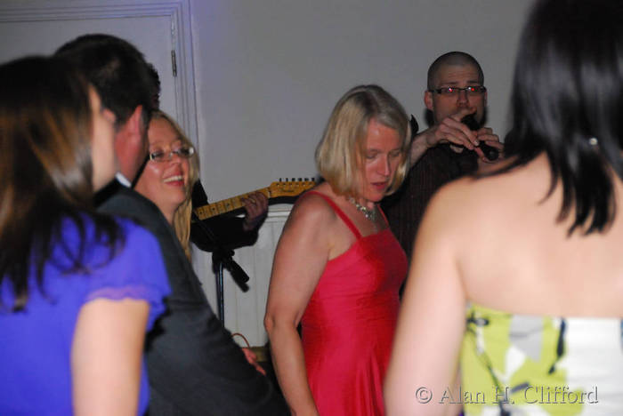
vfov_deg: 9.6
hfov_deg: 14.4
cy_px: 208
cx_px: 312
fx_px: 2468
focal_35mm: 142
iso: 1600
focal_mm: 95
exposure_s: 1/250
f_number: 5.3
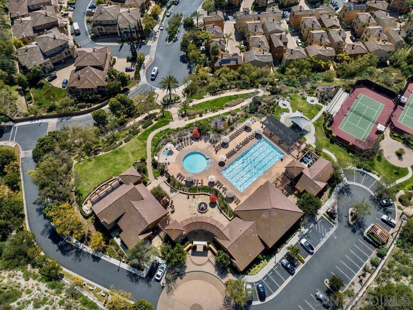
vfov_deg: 56.8
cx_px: 206
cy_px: 155
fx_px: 286
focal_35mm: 24
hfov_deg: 71.6
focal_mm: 12.29
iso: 120
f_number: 2.8
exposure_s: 1/4000
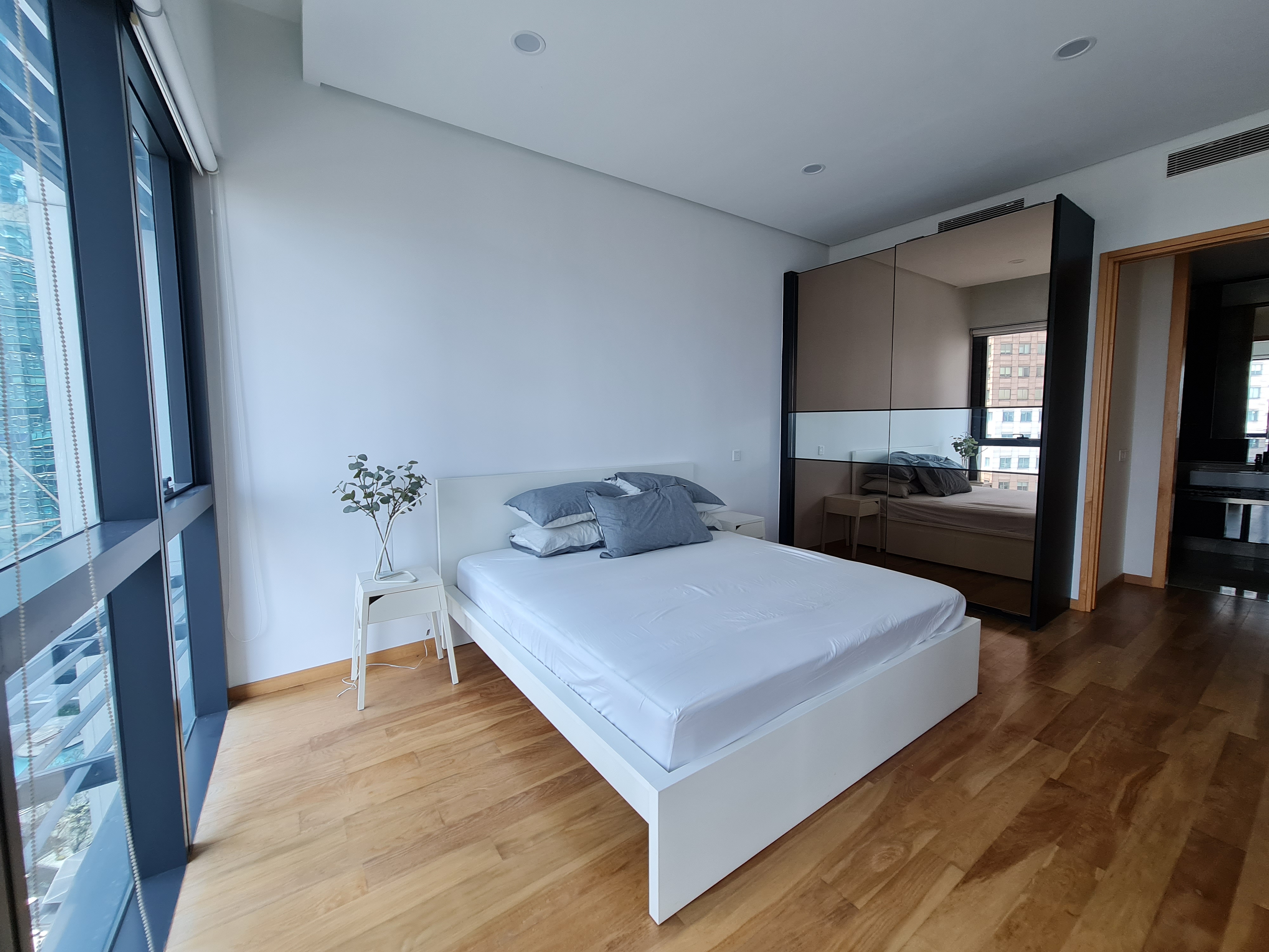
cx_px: 634
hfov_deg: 106.2
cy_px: 476
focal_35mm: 13
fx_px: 477
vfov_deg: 89.9
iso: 100
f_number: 2.2
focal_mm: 2.2
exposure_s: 1/120
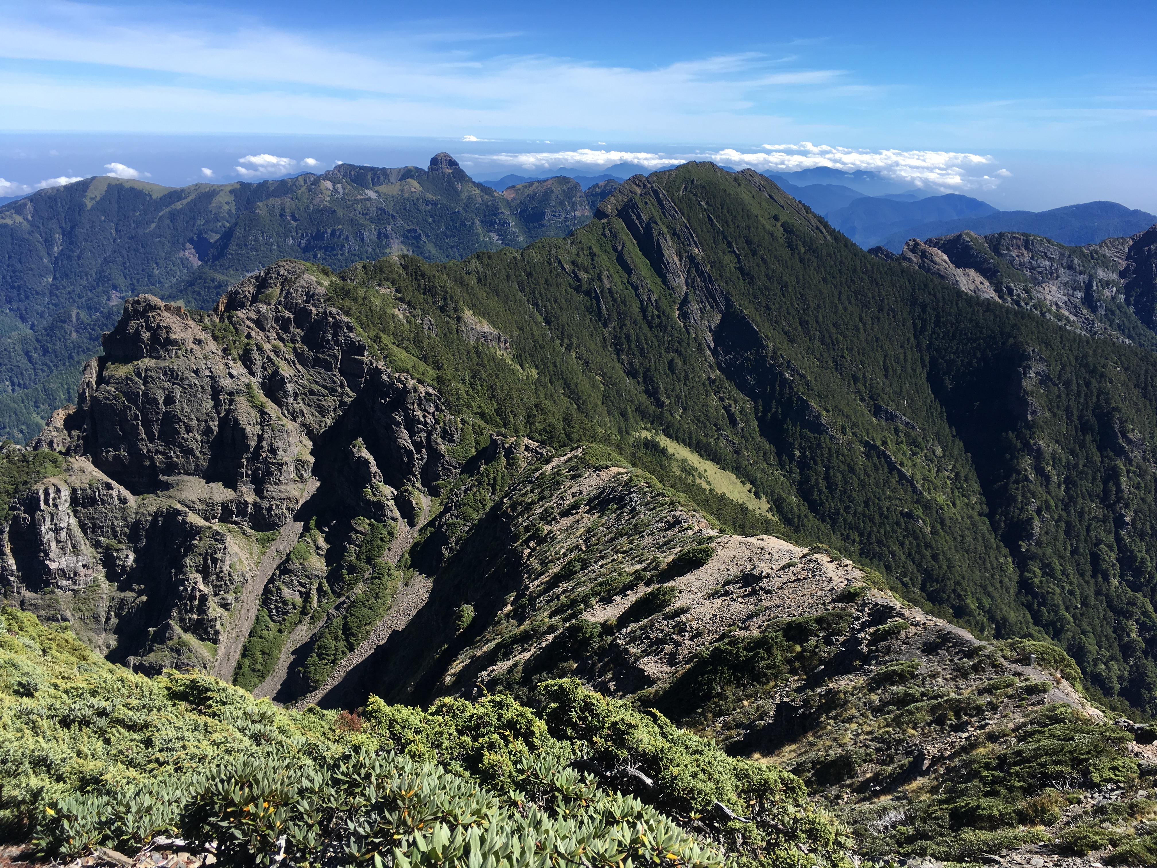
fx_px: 969
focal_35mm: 29
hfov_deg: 61.7
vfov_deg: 48.2
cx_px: 578
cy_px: 434
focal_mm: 4.15
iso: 25
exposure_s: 1/1026
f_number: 2.2
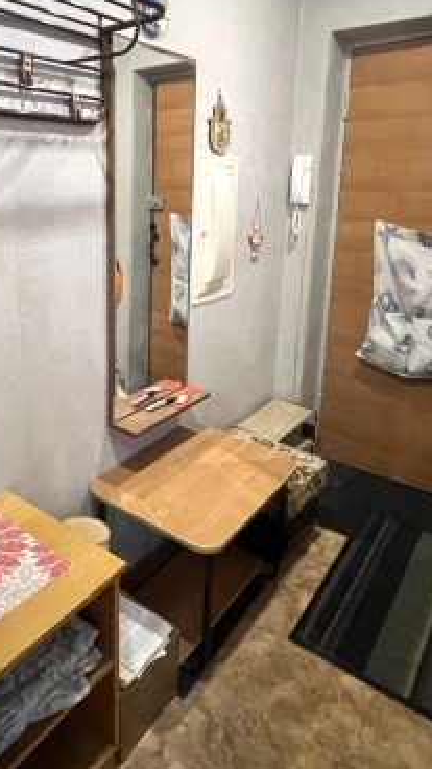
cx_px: 121
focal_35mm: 24
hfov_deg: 46.4
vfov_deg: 75.2
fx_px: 489
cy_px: 297
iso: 800
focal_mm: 1.57
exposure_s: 1/33
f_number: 1.8
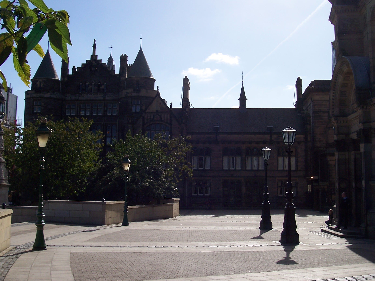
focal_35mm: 42
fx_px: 455
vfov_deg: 34.3
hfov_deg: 44.8
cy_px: 140
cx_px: 188
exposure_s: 1/750
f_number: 5.6
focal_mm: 7
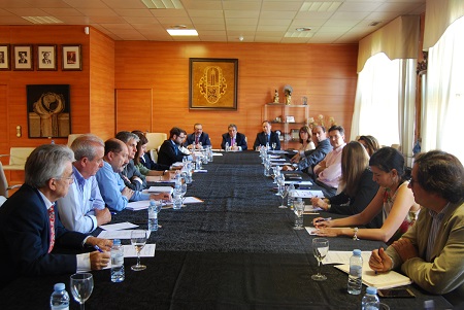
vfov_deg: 38.4
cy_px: 155
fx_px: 445
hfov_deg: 55.1
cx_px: 232
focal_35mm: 34
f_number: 3.8
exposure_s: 1/15
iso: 400
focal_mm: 23
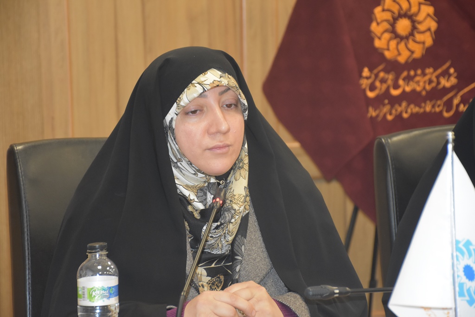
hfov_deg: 16.1
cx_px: 238
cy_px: 158
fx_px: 1682
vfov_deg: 10.8
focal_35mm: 128
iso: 1800
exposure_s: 1/60
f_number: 5.3
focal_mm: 85
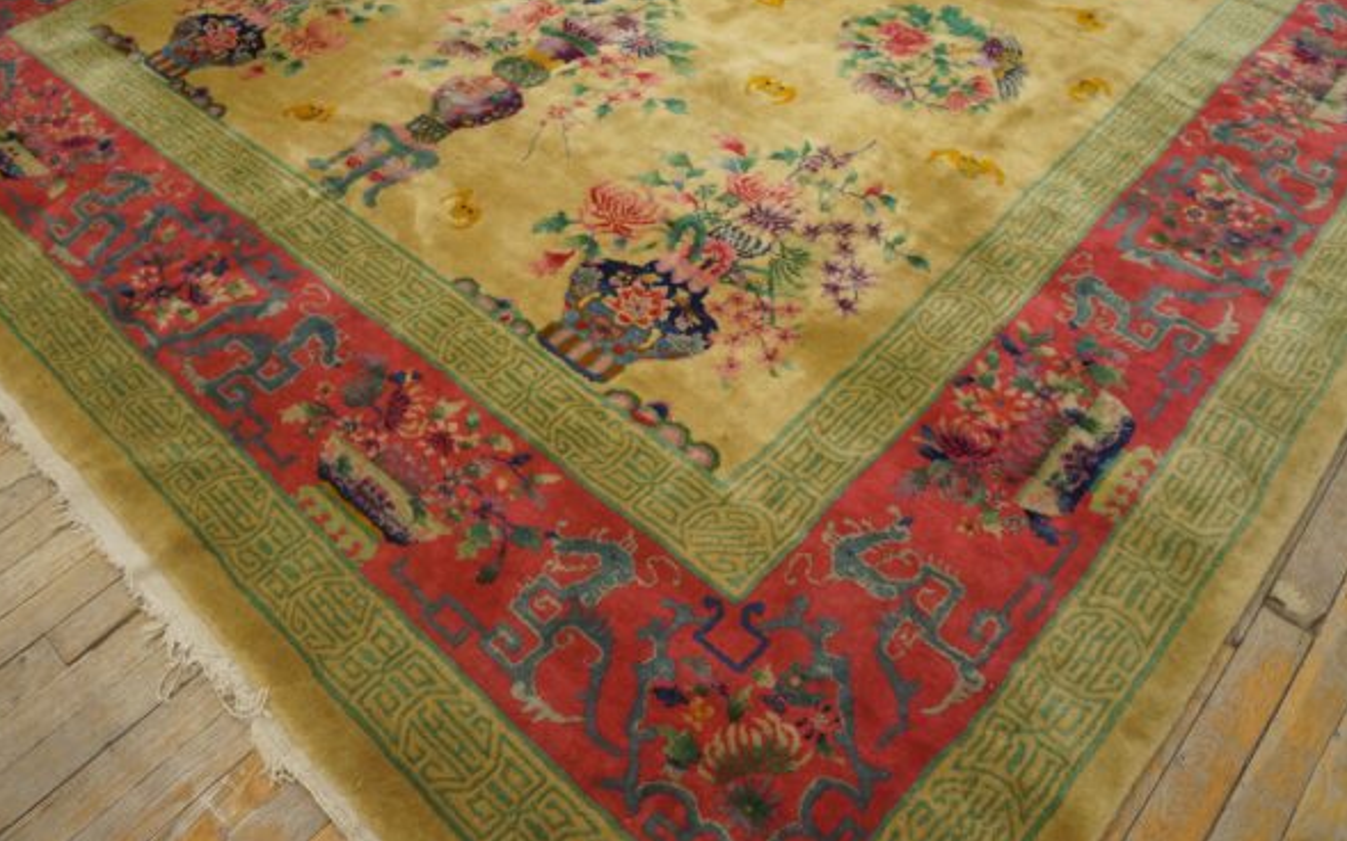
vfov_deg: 44.5
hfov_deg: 66.5
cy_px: 387
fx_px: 1028
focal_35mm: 28
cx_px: 665
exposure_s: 1/60
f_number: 4
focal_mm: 18
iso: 800
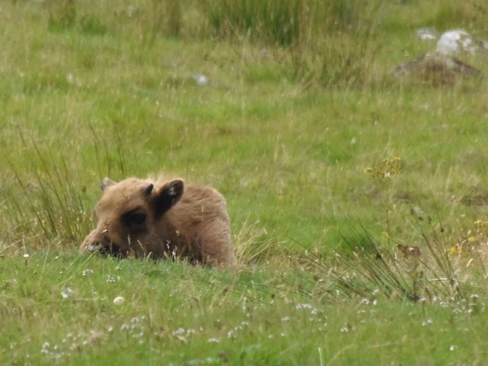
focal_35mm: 1151
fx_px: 16228
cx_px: 187
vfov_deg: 1.3
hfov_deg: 1.7
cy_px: 219
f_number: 5.7
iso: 250
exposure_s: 1/500
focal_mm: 154.8
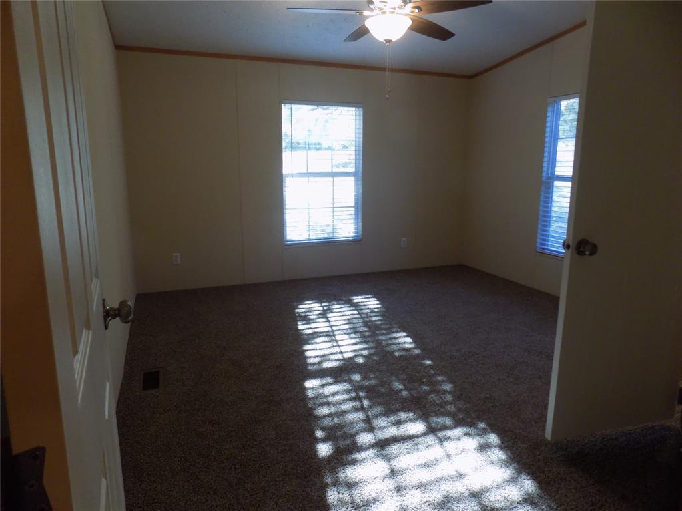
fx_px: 453
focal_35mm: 23
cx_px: 341
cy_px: 256
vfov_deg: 58.9
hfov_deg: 73.9
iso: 250
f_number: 3.1
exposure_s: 1/30
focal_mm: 4
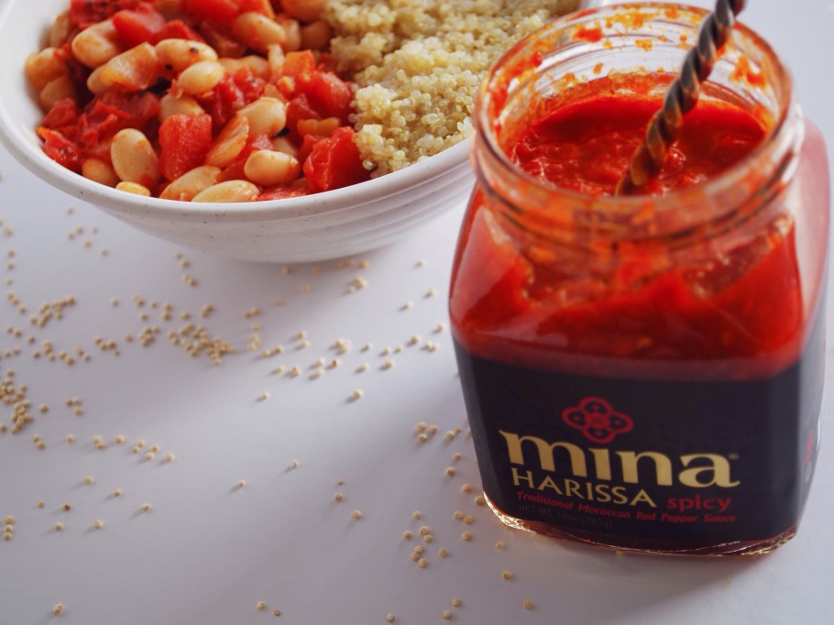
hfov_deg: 29.8
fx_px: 1566
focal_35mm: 65
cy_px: 313
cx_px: 414
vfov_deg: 22.6
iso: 100
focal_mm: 40
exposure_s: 1/30
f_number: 5.3
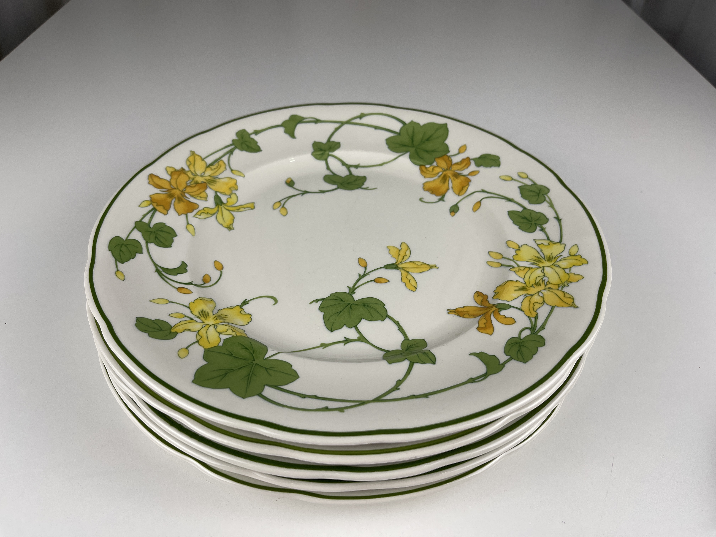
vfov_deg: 54.9
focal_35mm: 25
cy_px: 268
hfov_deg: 69.4
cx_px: 358
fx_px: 517
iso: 32
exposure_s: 1/287
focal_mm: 5.1
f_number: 1.6
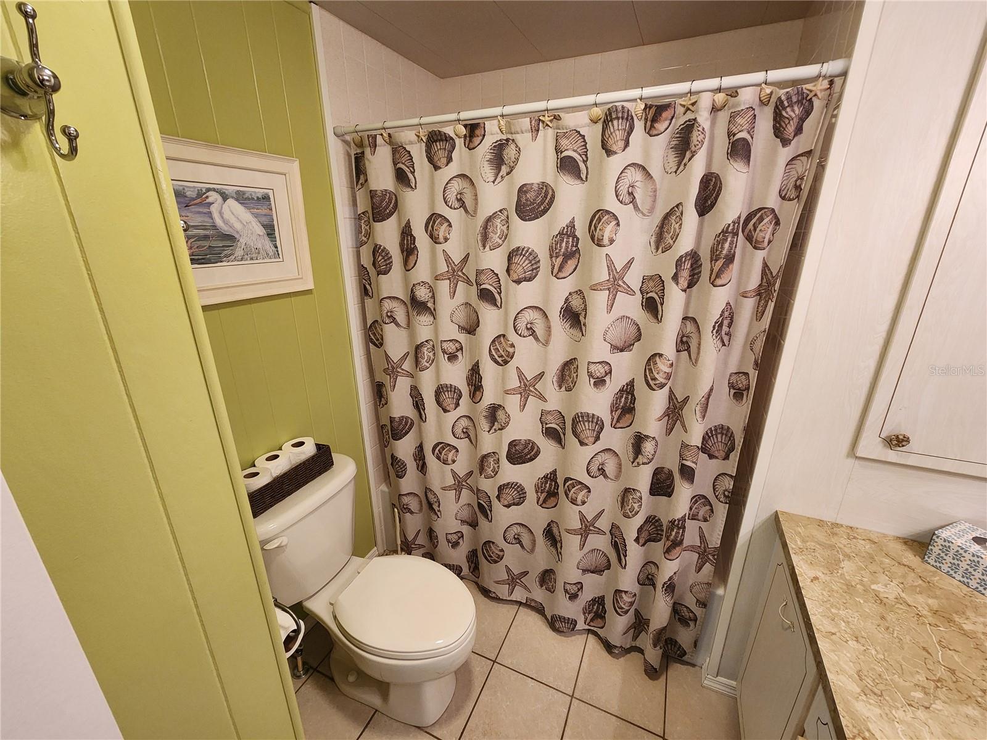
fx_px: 371
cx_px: 494
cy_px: 370
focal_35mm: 13
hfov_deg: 106.2
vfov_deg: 89.9
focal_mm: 2.2
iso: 400
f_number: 2.2
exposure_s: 1/60
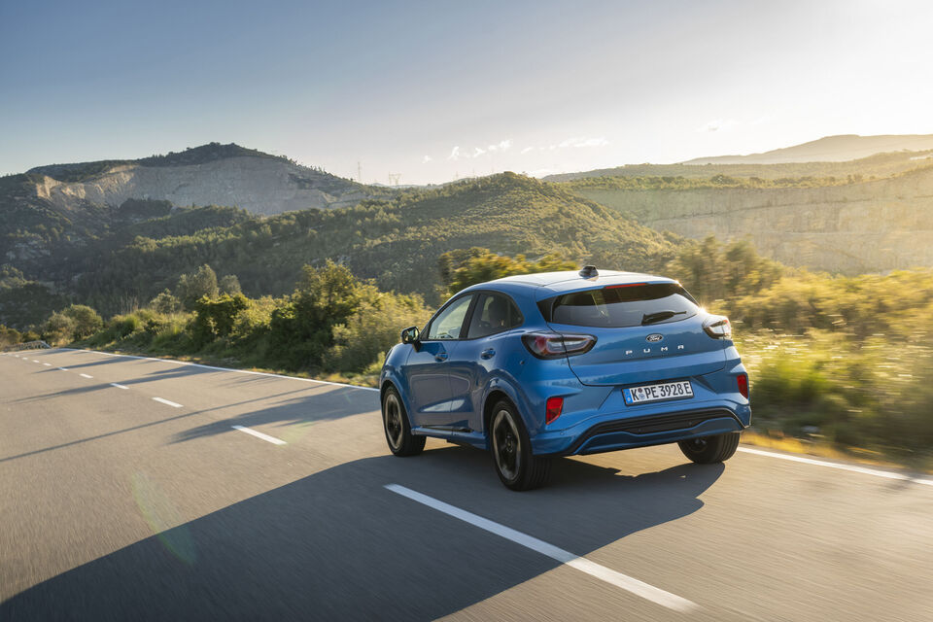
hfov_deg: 42.7
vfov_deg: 29.2
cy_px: 311
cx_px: 466
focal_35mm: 46
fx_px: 1192
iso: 50
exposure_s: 1/50
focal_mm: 46
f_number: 7.1
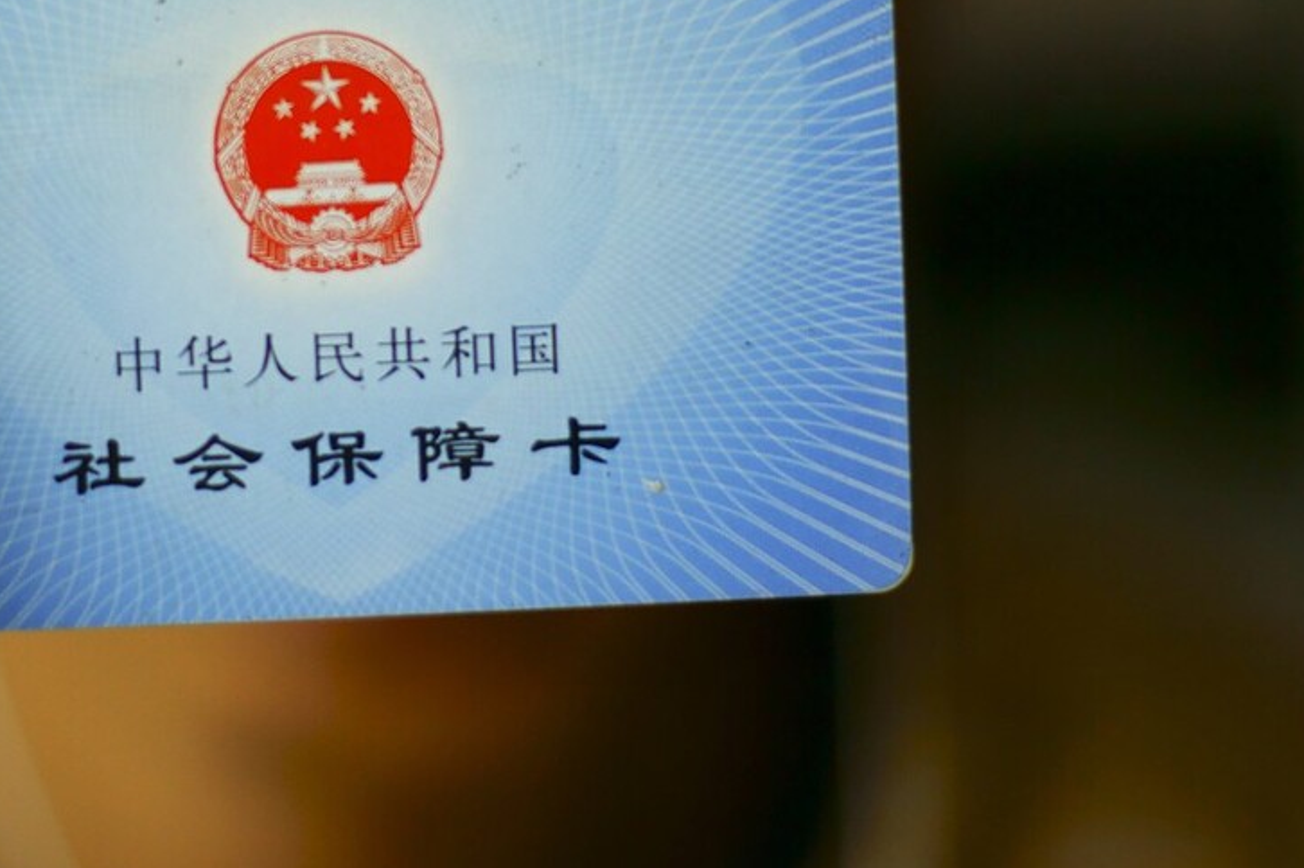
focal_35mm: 124
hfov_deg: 16.4
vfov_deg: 11.0
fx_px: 4488
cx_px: 325
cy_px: 166
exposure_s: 1/1000
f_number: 1.8
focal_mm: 50
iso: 200
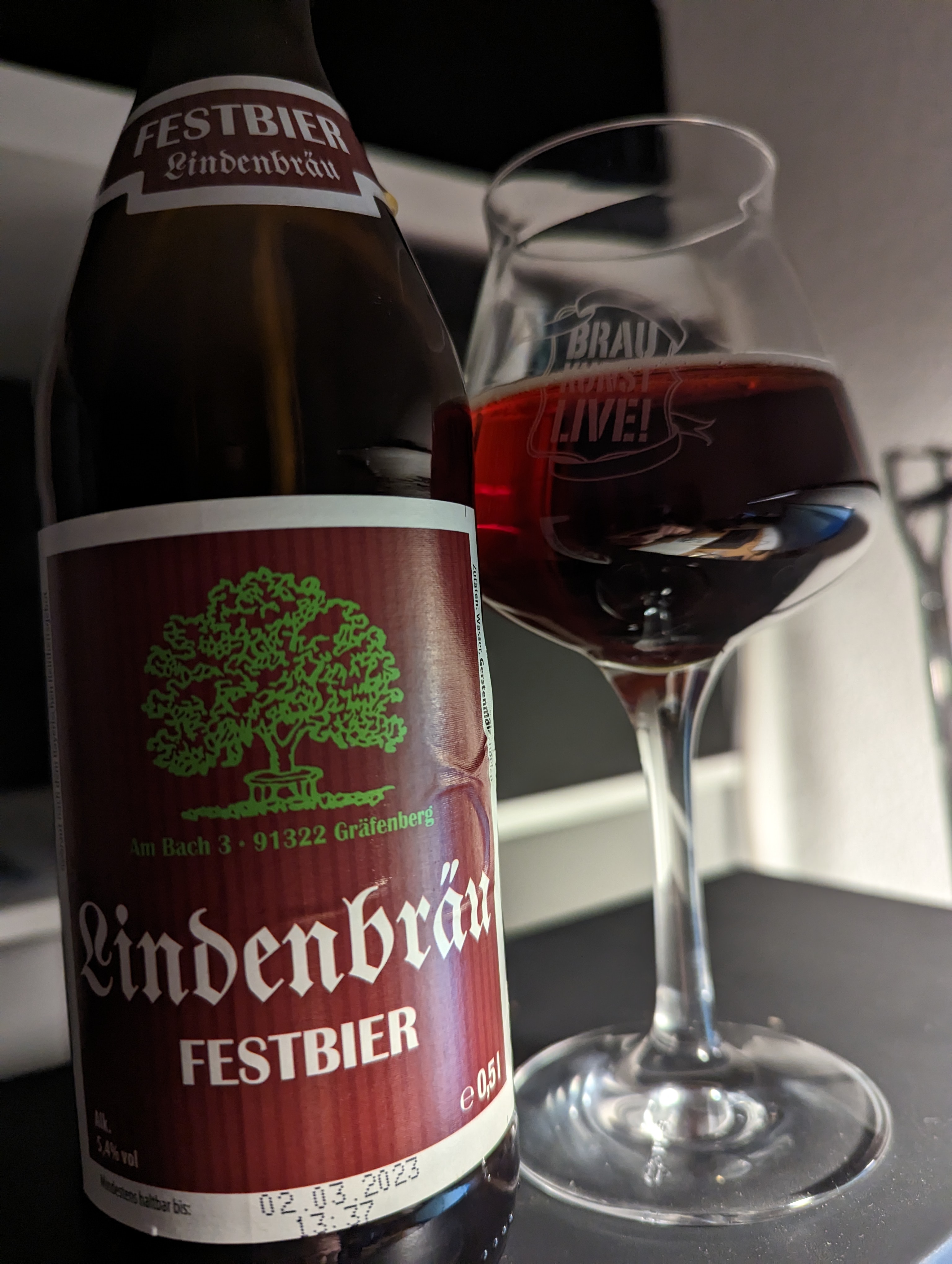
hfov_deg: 56.9
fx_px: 878
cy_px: 632
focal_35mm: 24
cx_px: 476
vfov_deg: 71.5
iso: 970
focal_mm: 6.81
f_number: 1.85
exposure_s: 1/66.1
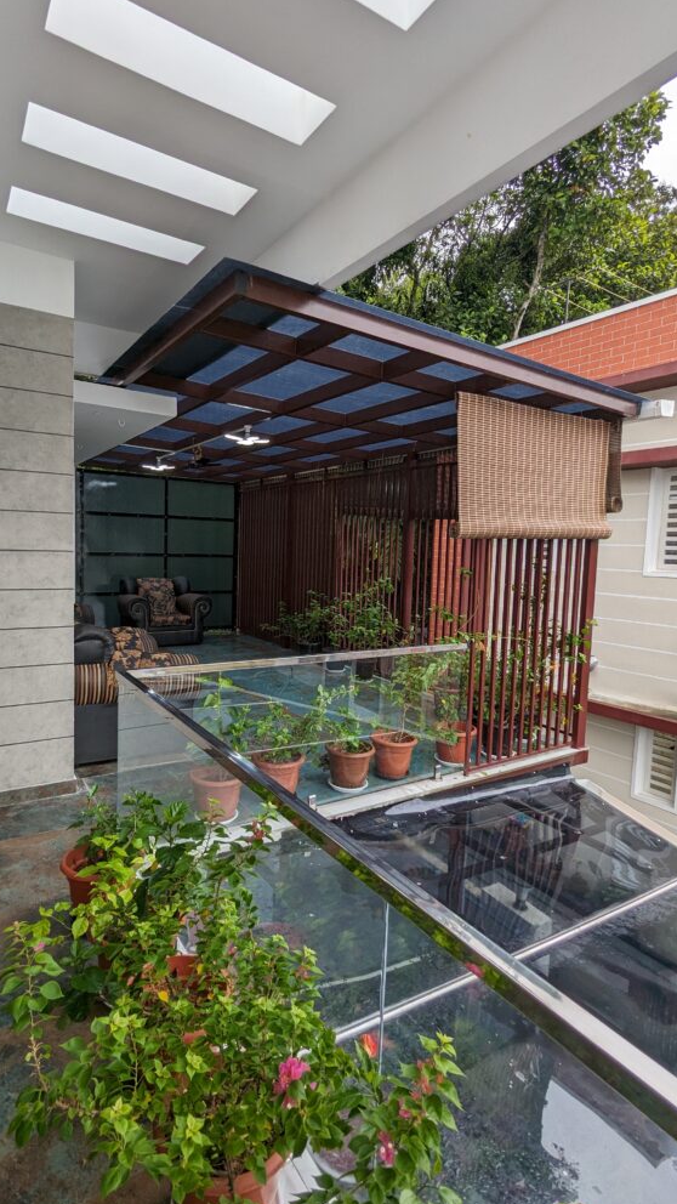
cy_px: 597
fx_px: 574
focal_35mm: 18
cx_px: 291
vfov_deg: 92.7
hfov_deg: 60.8
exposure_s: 1/550
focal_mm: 2.35
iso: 39
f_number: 2.2
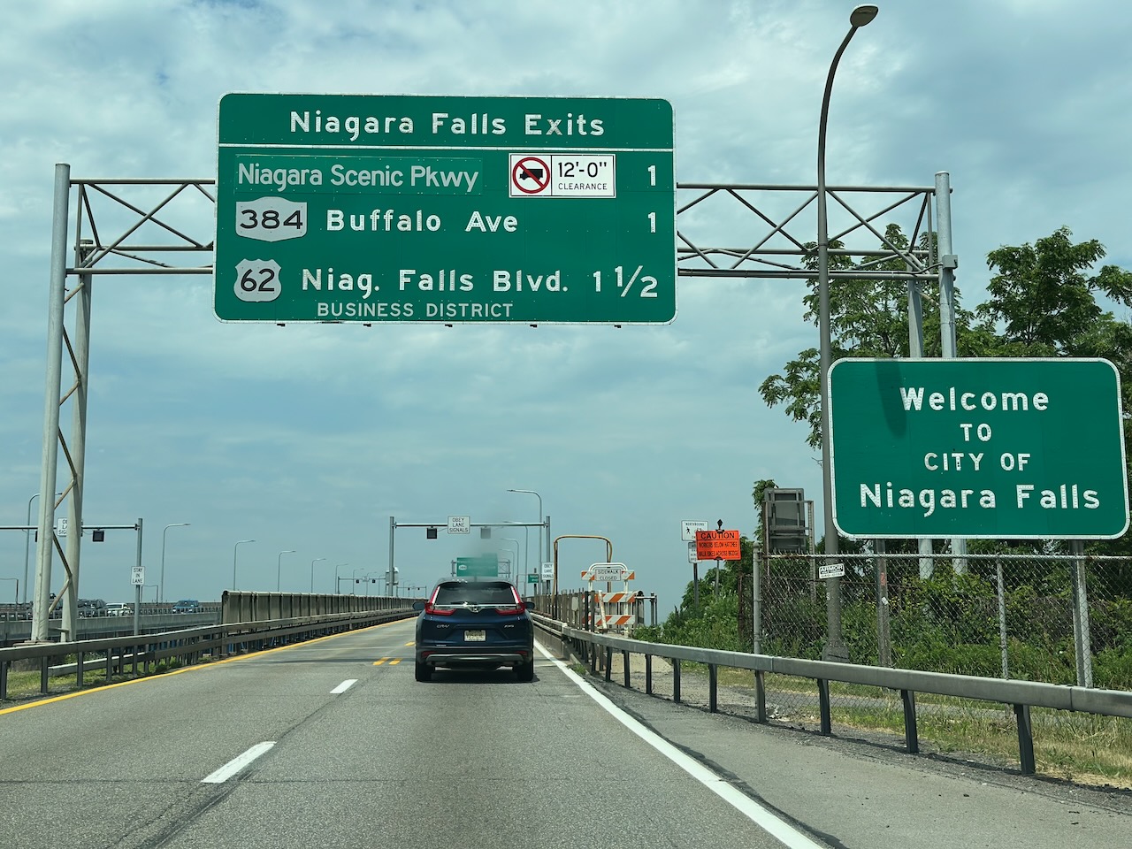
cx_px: 566
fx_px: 1570
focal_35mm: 48
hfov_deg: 39.7
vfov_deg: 30.3
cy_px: 424
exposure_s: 1/8929
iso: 80
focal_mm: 6.86
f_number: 1.78
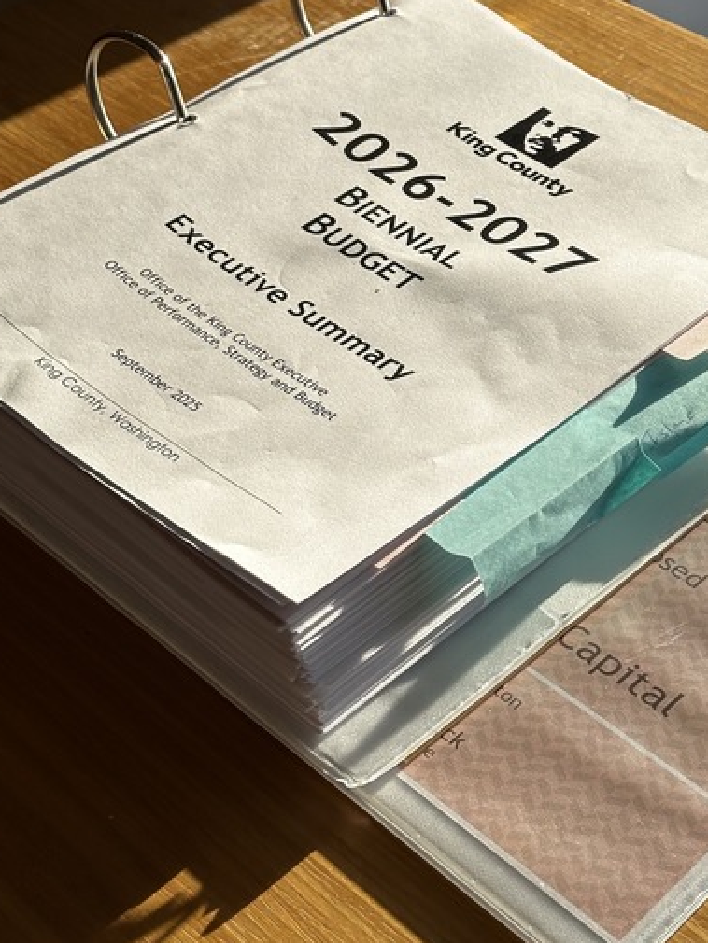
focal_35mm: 71
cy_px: 303
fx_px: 1935
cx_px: 435
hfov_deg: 20.7
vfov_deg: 27.2
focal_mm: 6.86
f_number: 1.78
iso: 64
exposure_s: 1/1453
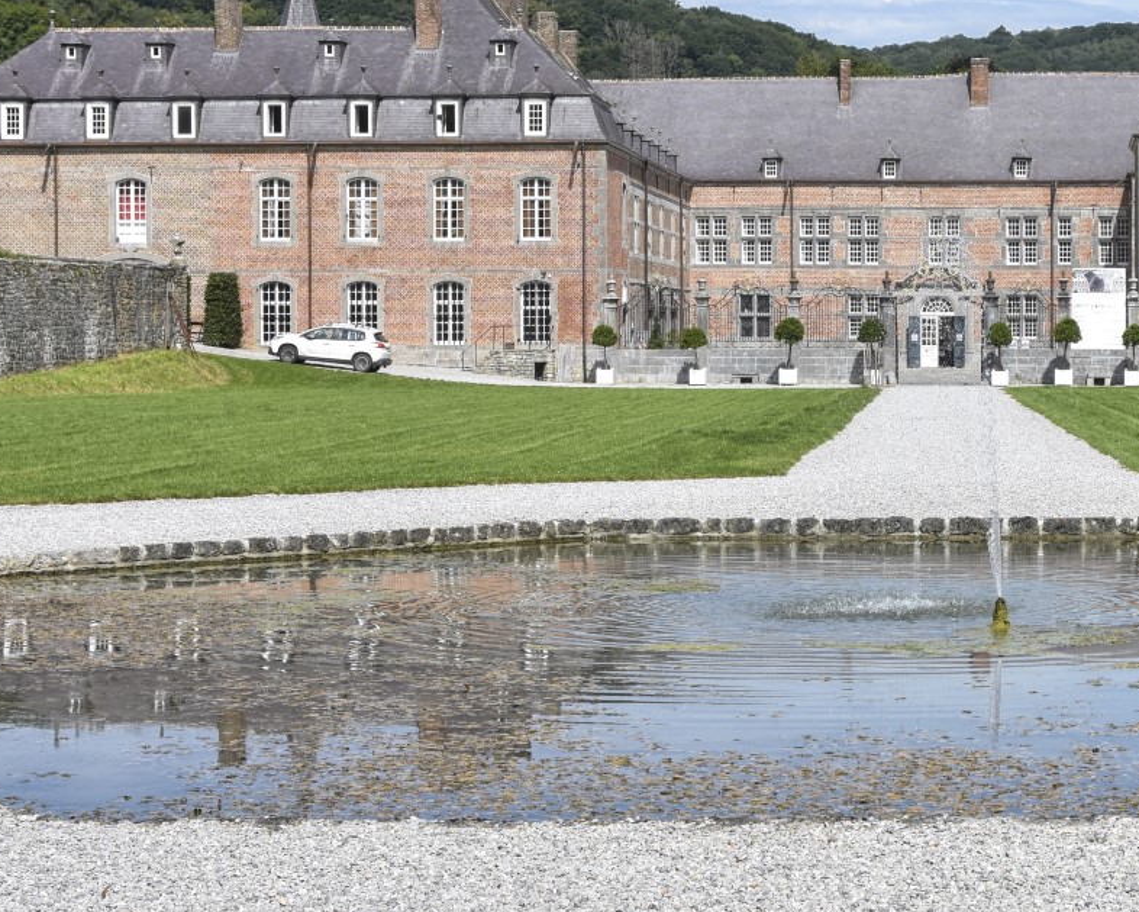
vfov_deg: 17.1
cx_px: 943
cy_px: 364
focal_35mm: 90
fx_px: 3033
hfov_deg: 21.0
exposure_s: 1/400
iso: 200
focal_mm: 31
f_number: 10
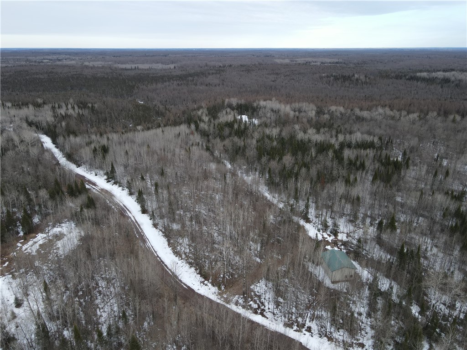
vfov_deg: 56.8
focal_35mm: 24
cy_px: 175
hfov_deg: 71.6
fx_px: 324
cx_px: 234
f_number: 2.8
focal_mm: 4.5
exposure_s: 1/160
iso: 100
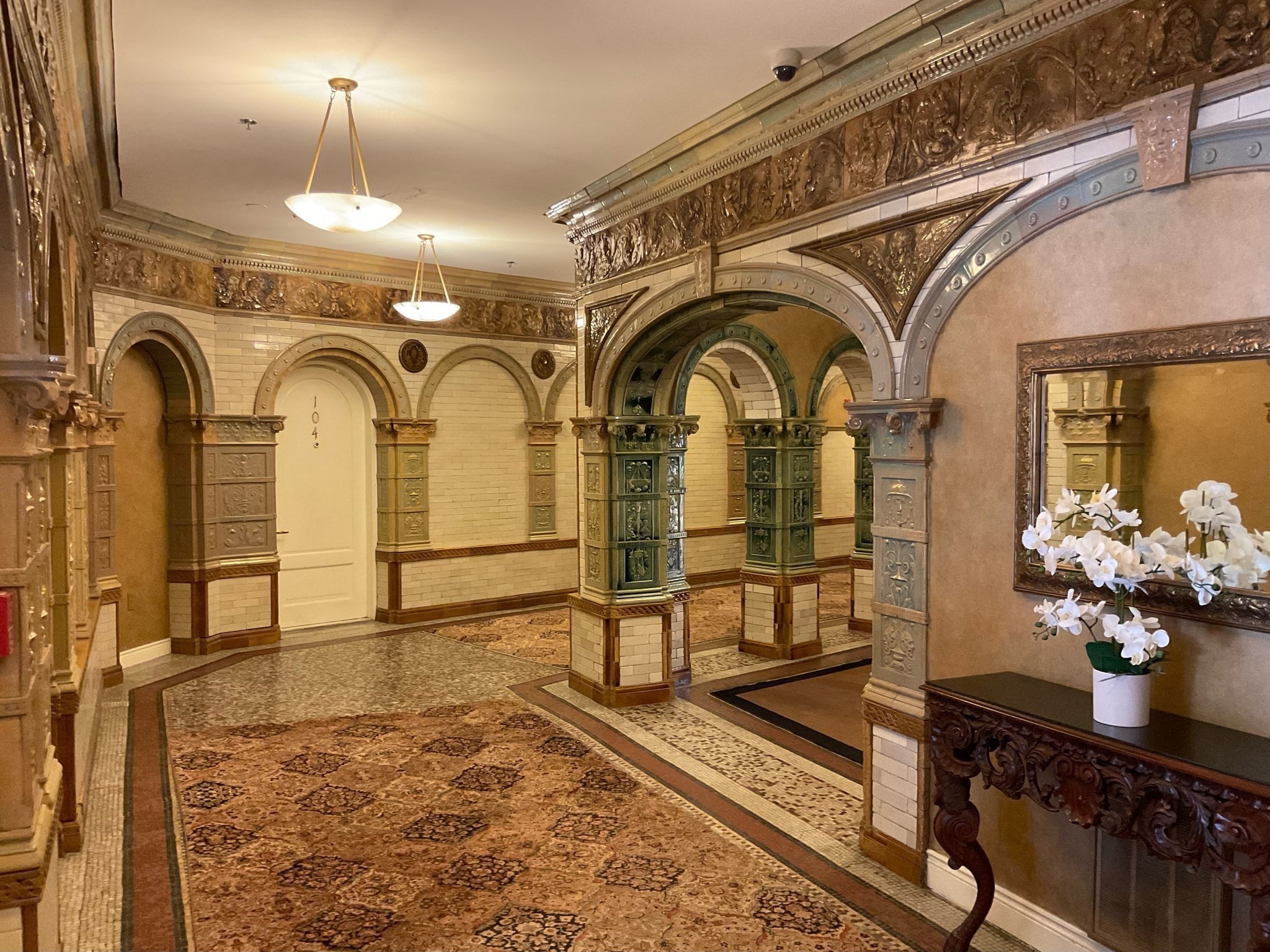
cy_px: 476
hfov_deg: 61.7
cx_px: 635
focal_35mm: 29
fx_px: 1064
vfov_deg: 48.2
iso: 320
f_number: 1.8
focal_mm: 3
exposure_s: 1/40
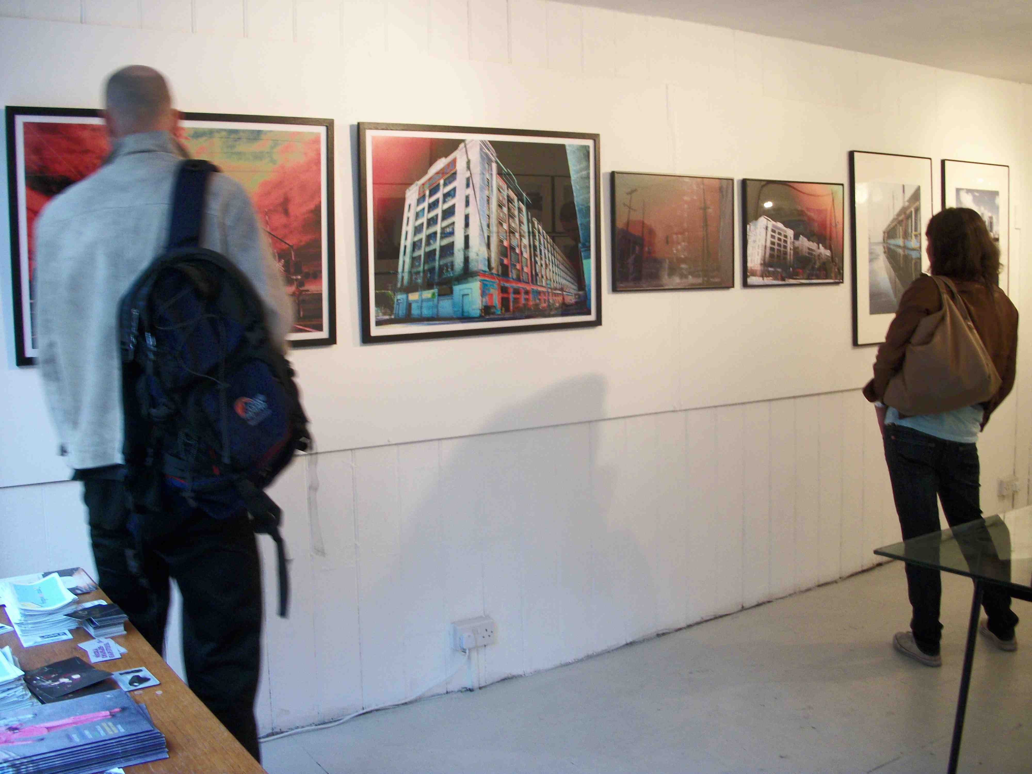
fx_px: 1043
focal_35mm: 35
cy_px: 387
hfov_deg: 52.6
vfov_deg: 40.7
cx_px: 516
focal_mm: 6.3
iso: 160
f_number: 3.1
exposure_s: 1/10
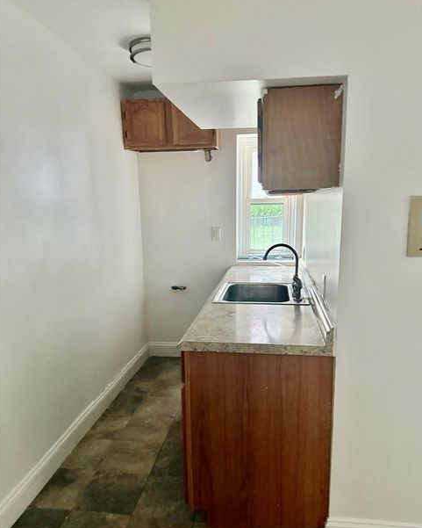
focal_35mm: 26
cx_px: 213
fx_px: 406
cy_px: 284
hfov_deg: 54.9
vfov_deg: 65.9
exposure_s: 1/40
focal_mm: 6.76
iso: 1000
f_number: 1.78
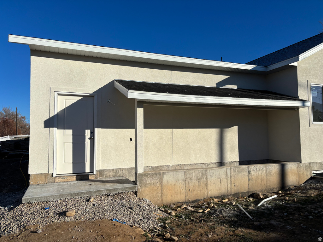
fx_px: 243
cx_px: 162
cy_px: 121
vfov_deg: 53.1
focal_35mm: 26
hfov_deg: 67.3
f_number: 1.6
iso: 50
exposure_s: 1/6329
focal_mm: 5.96
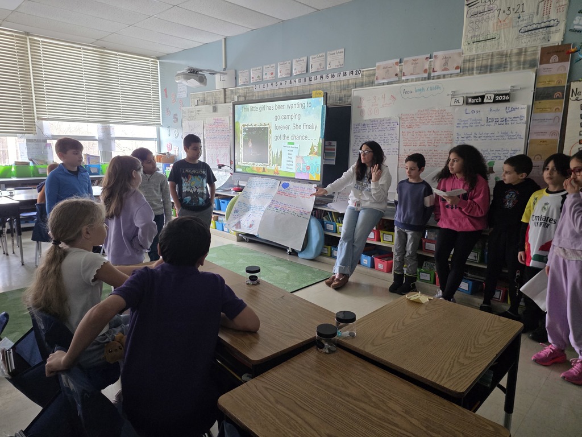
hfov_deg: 73.9
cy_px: 218
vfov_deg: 58.9
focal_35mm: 23
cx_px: 291
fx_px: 387
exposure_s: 1/120
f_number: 1.7
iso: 400
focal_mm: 6.25
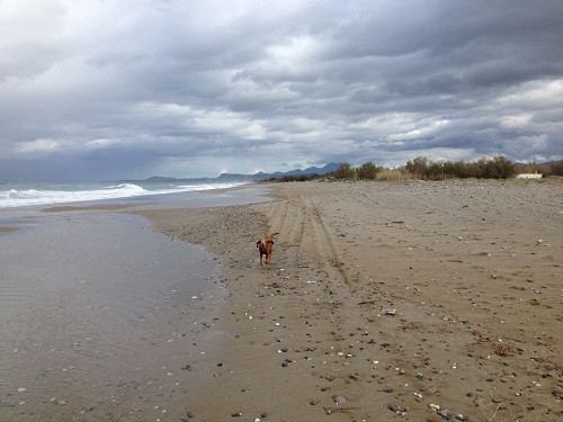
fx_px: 569
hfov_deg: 52.6
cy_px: 211
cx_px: 282
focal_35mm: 35
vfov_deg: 40.7
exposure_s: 1/1577
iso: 50
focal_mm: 4.28
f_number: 2.4
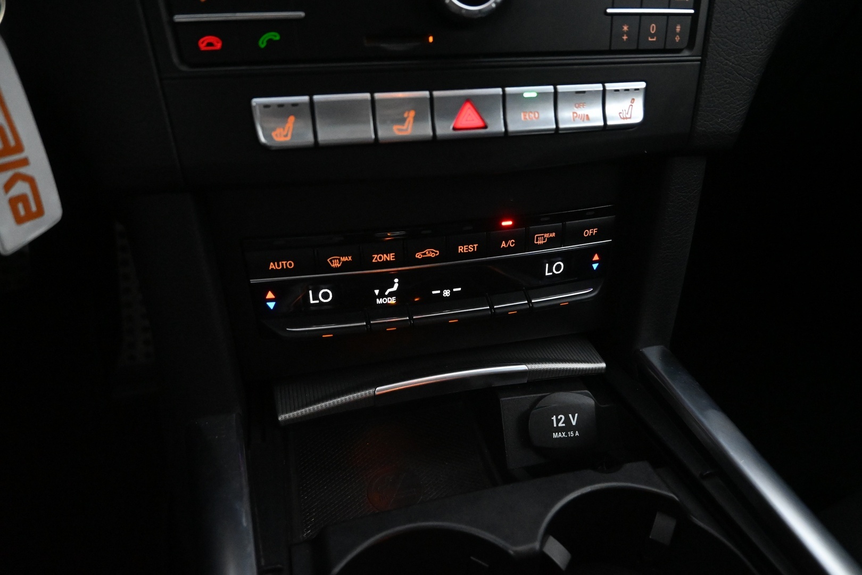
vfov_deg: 53.1
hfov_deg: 73.7
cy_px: 288
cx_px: 431
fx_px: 575
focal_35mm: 24
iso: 6400
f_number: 3.5
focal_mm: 16
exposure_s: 1/50
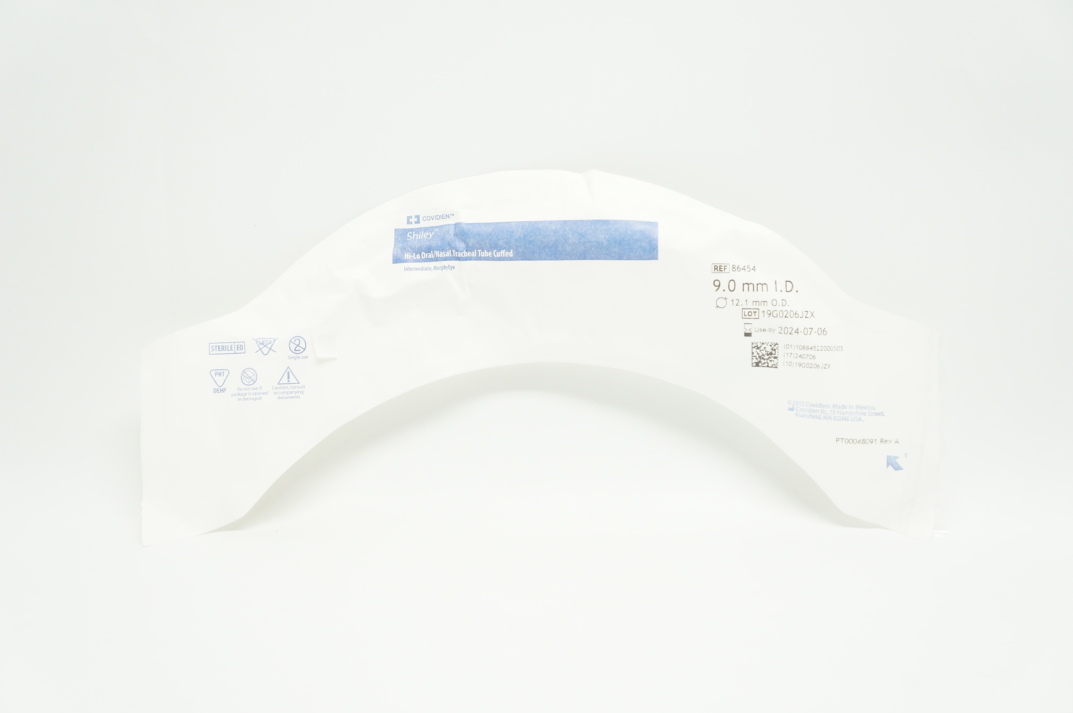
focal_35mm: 40
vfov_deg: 32.9
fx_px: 1206
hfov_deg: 48.0
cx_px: 536
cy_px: 356
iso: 400
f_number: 4.5
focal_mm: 27
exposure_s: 1/100
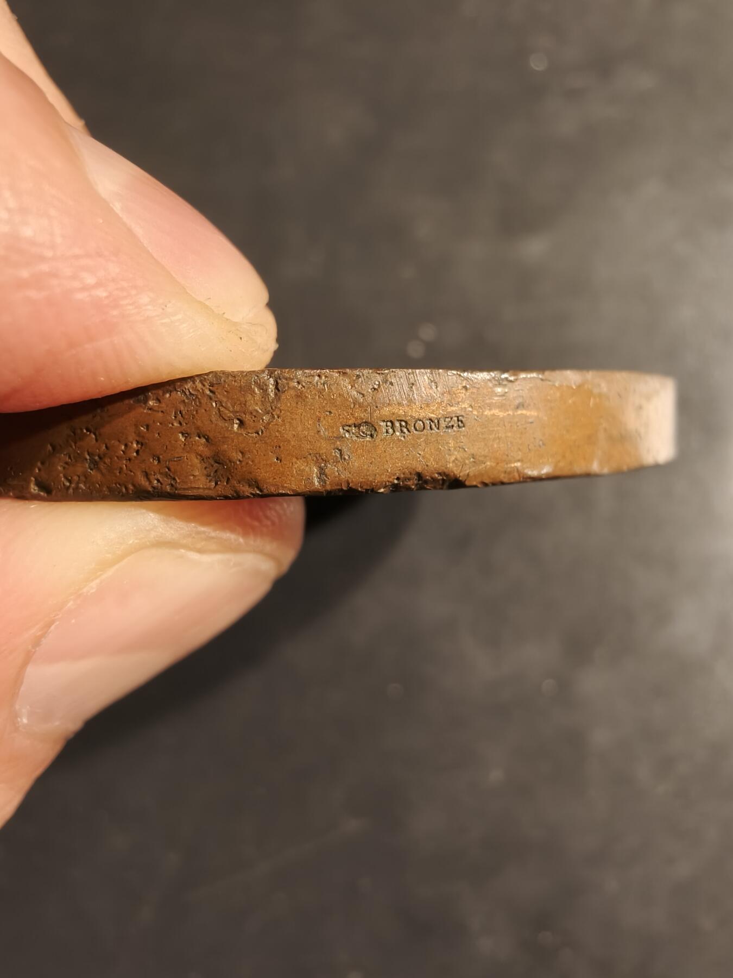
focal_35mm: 23
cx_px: 366
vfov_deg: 73.9
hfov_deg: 58.9
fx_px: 649
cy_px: 489
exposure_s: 1/50
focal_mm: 2.32
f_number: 2
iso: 200
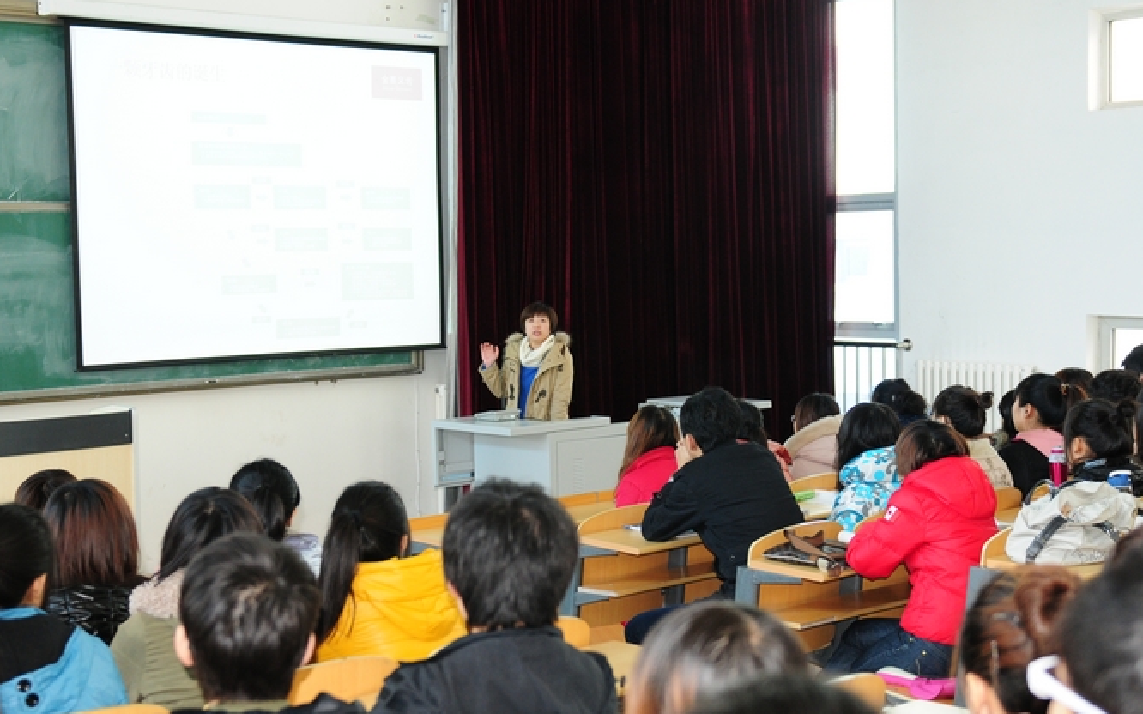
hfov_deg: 37.2
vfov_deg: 23.7
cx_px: 561
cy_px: 346
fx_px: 1698
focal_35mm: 55
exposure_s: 1/100
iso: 720
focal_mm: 35
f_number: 3.2
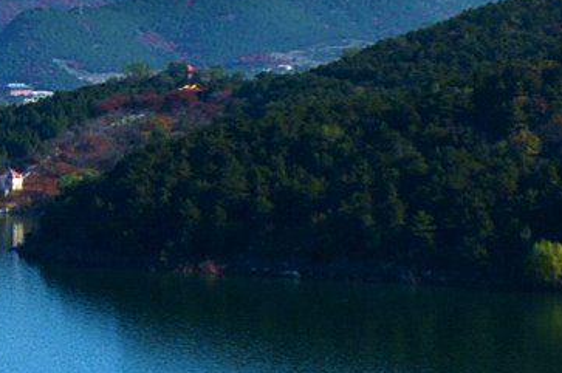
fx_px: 2541
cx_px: -469
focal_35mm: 163
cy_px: 62
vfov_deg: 8.4
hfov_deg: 11.6
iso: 100
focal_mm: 24
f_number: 7.1
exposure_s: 1/800
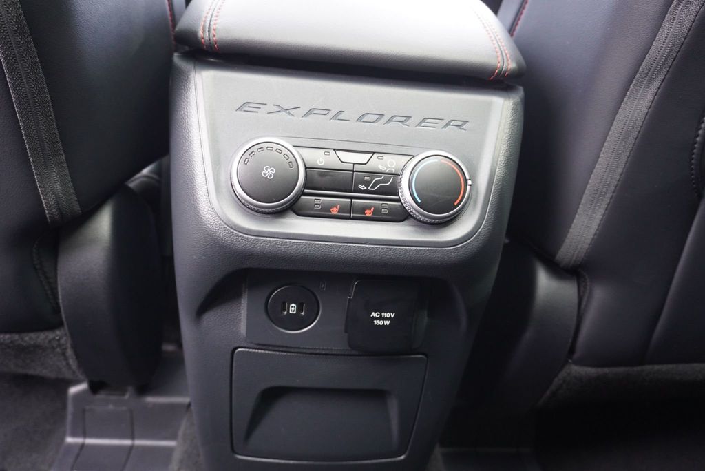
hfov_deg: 61.9
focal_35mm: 30
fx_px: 588
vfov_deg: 43.7
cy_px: 236
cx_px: 352
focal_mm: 20
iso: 1600
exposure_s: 1/60
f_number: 4
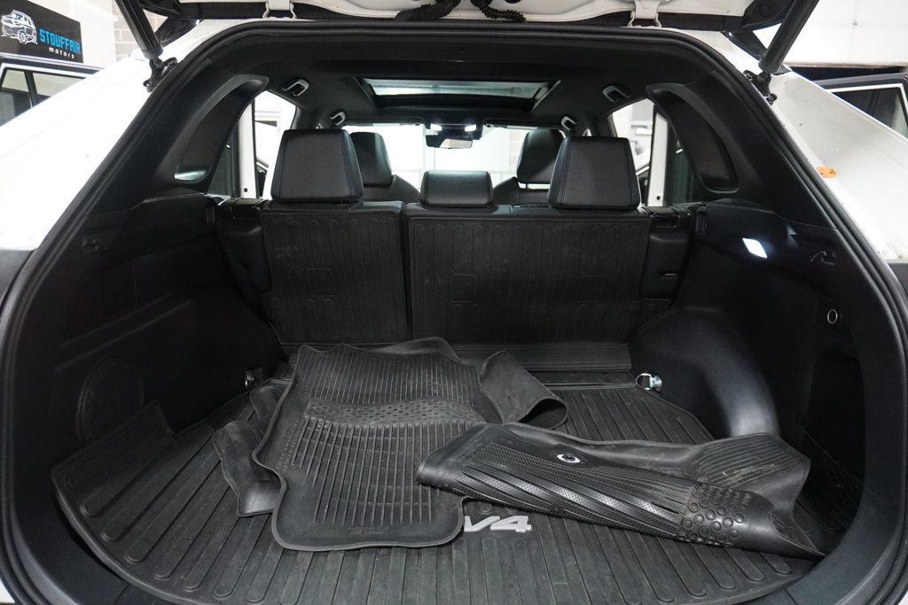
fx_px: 605
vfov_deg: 53.1
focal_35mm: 24
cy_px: 302
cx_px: 454
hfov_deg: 73.7
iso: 6400
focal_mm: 16
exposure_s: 1/60
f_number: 3.5
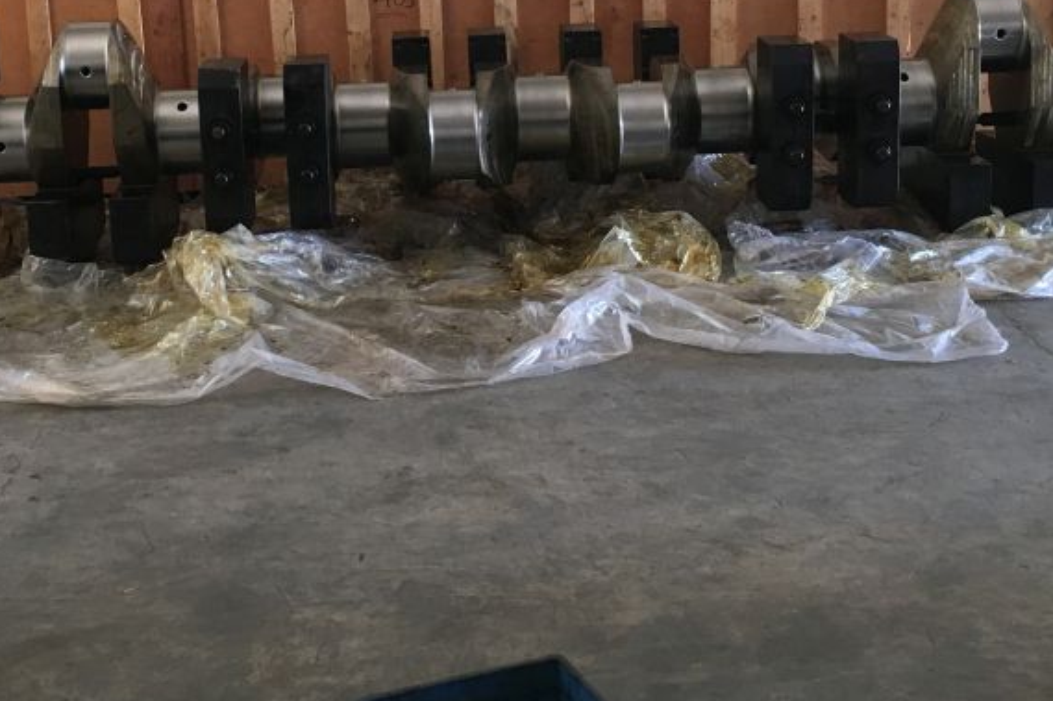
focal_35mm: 53
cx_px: 442
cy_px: 107
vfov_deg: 24.9
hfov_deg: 37.4
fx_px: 1550
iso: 50
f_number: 2.2
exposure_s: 1/33
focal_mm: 4.15
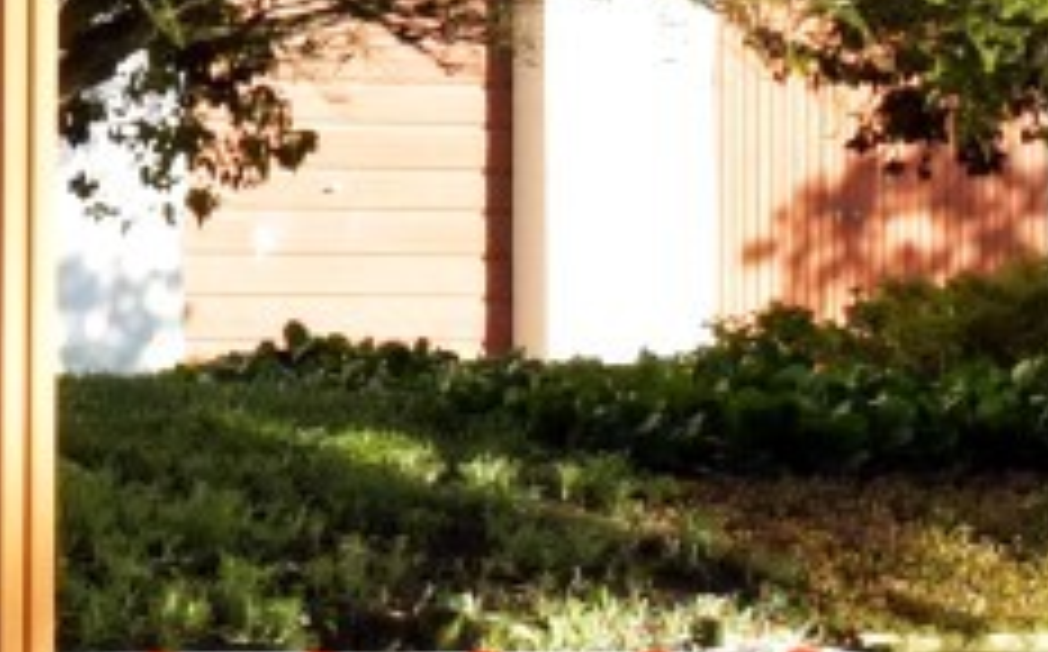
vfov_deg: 4.4
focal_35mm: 298
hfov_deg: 6.6
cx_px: -1606
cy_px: 211
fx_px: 8501
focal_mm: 28
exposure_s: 1/160
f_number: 11
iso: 400
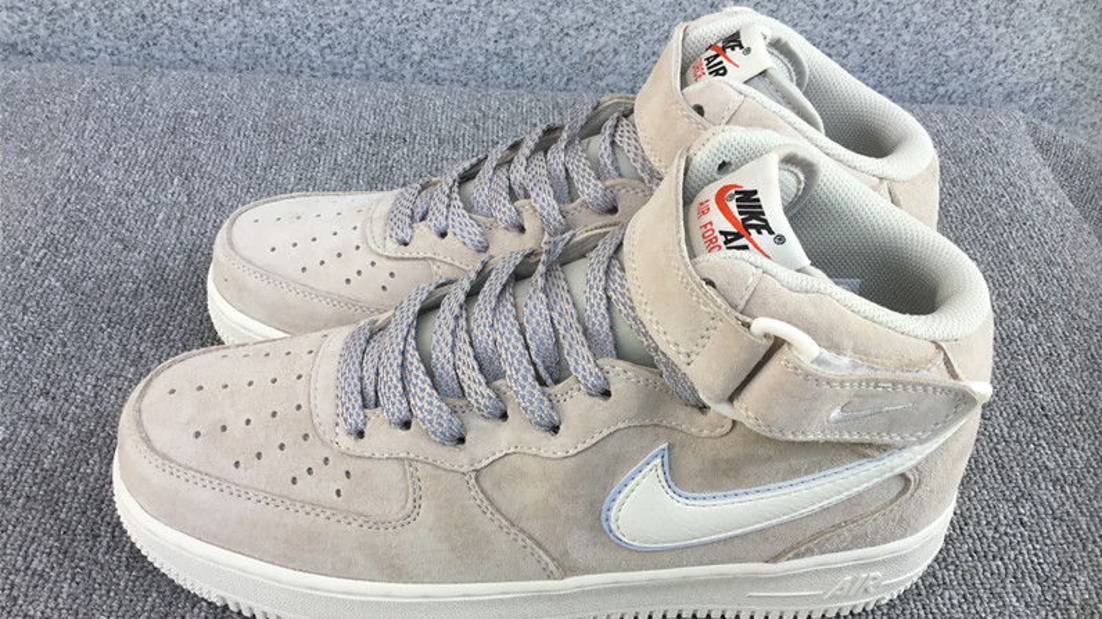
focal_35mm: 34
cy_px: 341
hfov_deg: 58.0
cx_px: 553
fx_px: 993
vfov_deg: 34.6
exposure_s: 1/195
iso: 25
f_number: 2.4
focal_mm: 3.3
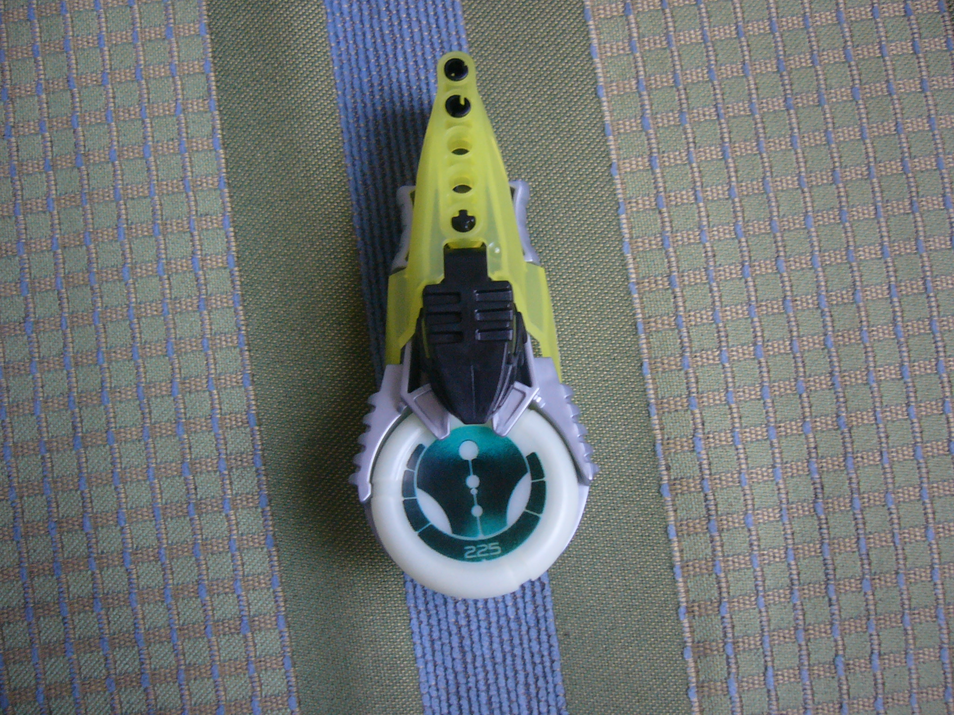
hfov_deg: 52.6
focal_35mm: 35
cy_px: 358
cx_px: 477
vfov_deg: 40.7
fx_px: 965
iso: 200
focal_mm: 5.8
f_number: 2.8
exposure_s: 1/8
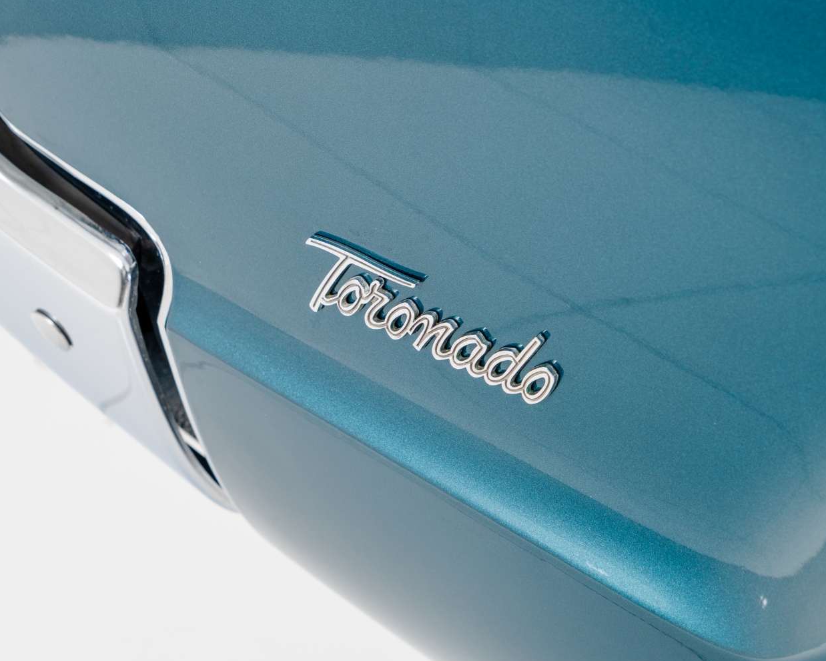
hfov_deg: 15.4
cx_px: 423
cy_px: 331
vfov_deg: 12.3
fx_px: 3057
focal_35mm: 125
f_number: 10
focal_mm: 110
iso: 320
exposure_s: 1/40
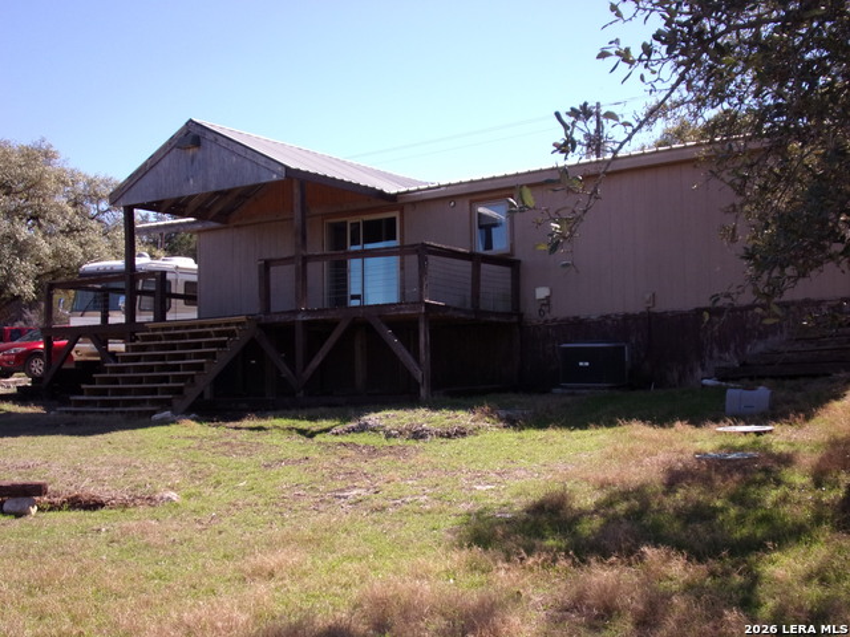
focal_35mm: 39
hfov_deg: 47.9
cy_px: 318
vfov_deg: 36.8
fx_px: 958
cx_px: 425
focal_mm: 7
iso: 80
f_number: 3.9
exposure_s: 1/450
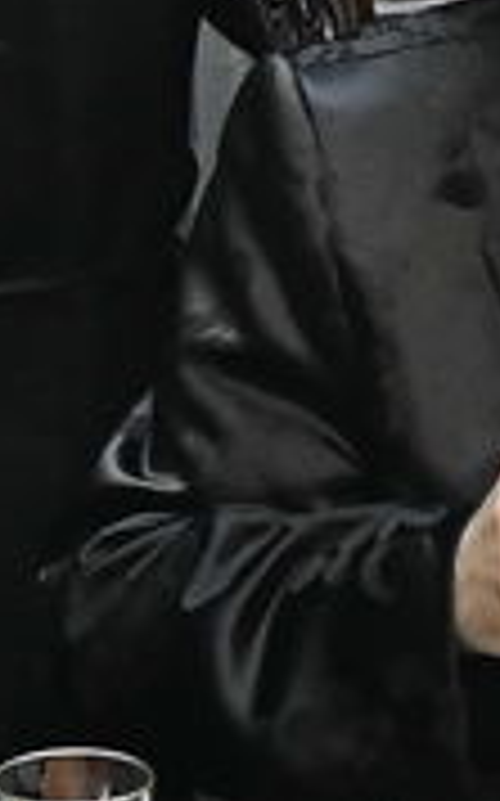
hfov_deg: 3.4
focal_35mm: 384
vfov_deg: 5.4
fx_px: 8386
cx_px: 1005
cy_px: -452
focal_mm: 48
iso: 2500
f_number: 5.6
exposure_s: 1/160
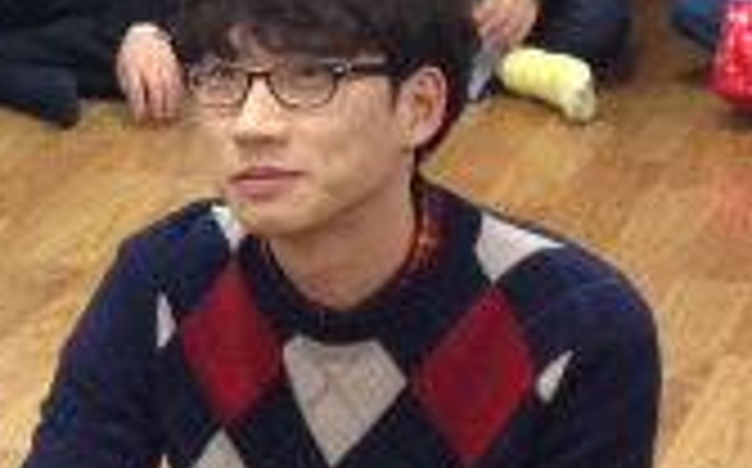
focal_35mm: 147
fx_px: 3010
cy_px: 196
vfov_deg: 8.9
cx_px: -545
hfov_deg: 13.0
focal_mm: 4.13
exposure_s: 1/20
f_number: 2.4
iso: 160
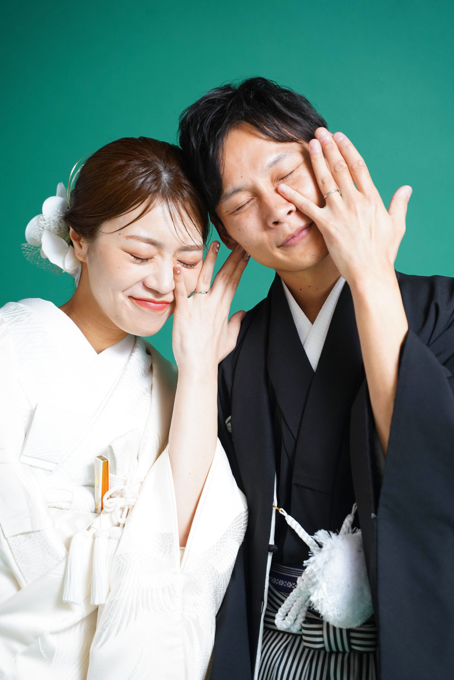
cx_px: 227
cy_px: 340
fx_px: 1362
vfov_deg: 28.1
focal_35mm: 72
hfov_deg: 18.9
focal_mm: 72
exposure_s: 1/160
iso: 1000
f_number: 4
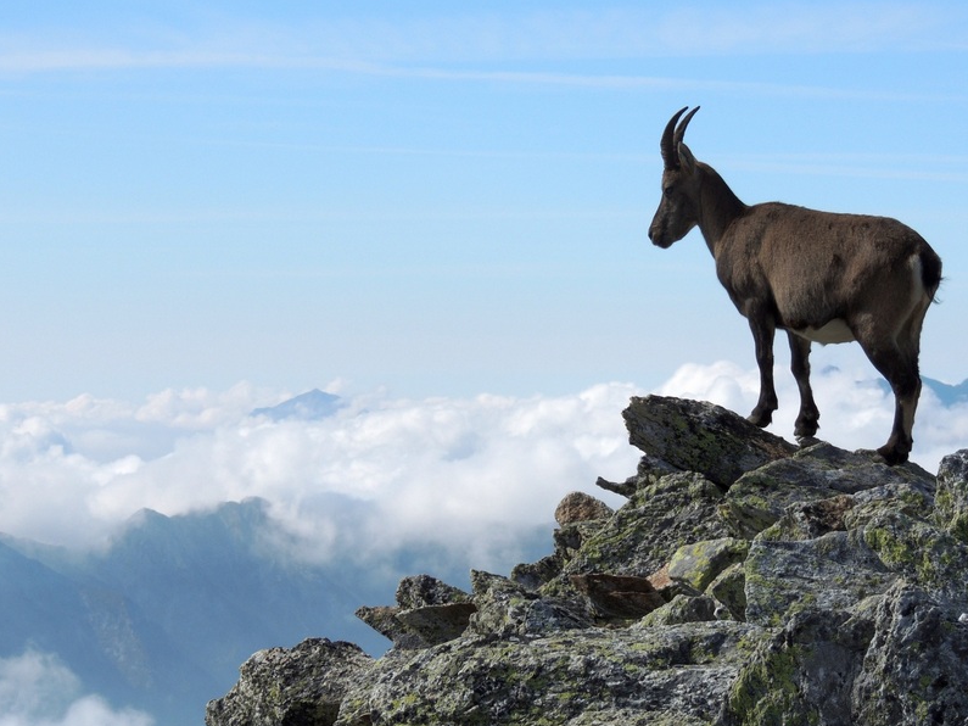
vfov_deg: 9.5
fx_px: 4362
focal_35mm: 156
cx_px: 482
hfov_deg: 12.7
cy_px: 364
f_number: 4.9
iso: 100
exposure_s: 1/1250
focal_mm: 27.6
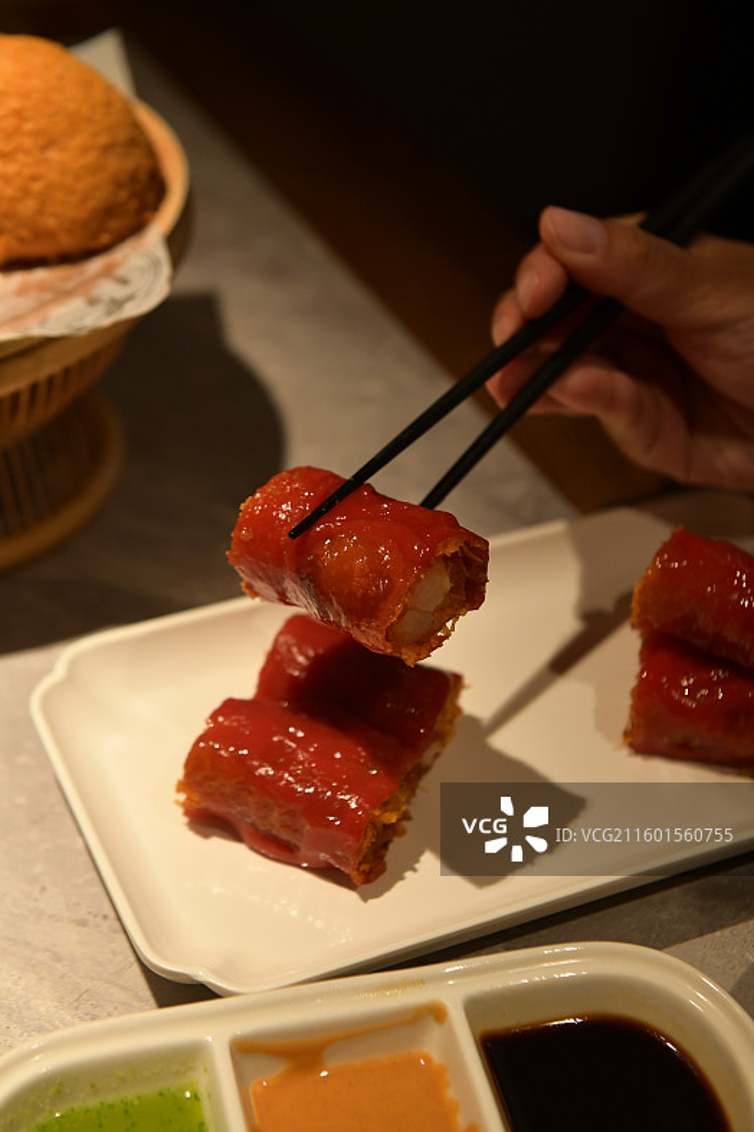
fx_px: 1918
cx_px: 378
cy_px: 560
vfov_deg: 32.9
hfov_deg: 22.2
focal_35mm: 61
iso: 1600
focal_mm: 60
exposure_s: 1/250
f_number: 5
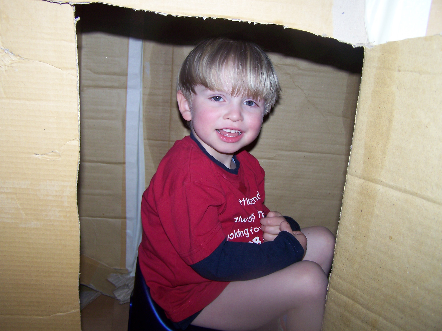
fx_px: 485
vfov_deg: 37.7
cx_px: 221
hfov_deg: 49.0
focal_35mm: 38
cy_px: 166
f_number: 2.8
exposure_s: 1/60
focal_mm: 6.3
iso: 80
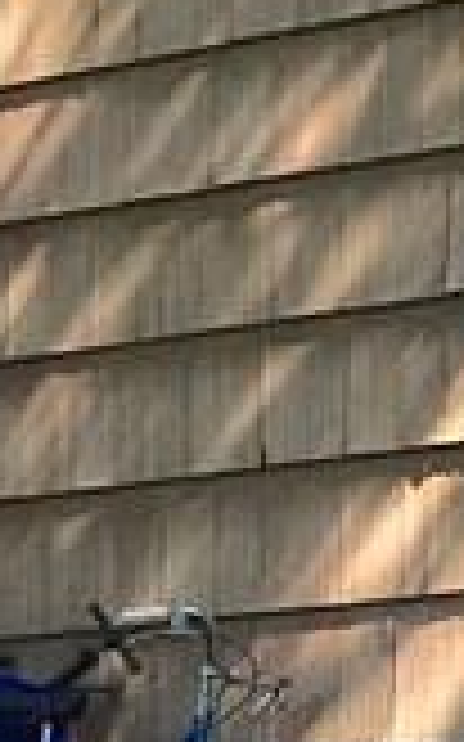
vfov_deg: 11.0
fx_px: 3868
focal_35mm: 191
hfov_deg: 6.1
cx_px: 1613
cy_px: 369
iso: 25
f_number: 2.2
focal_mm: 4.15
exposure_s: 1/605
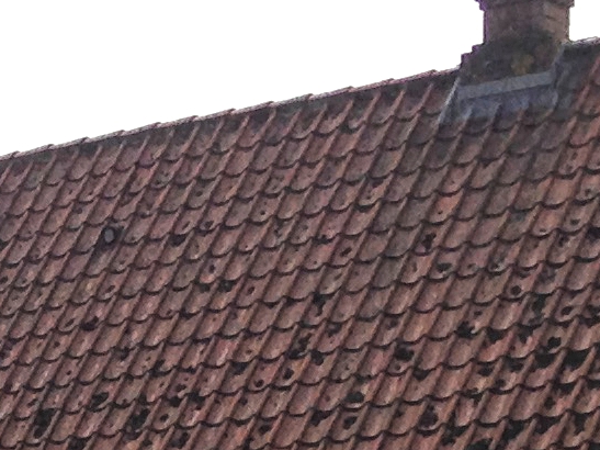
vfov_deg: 7.2
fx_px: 3414
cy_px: 1021
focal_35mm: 197
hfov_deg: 8.8
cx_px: -1016
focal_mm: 4.12
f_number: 2.4
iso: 50
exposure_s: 1/2262
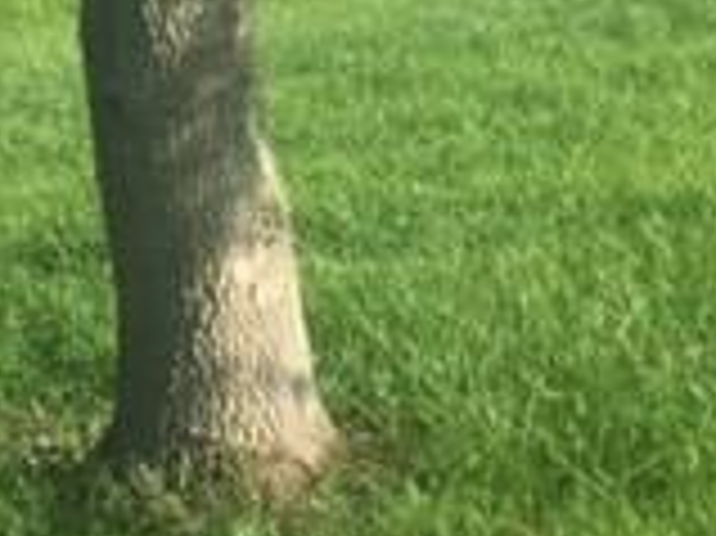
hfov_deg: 16.7
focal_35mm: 117
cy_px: -77
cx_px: 131
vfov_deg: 12.4
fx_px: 2418
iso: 32
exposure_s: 1/1099
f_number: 2.2
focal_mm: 4.15
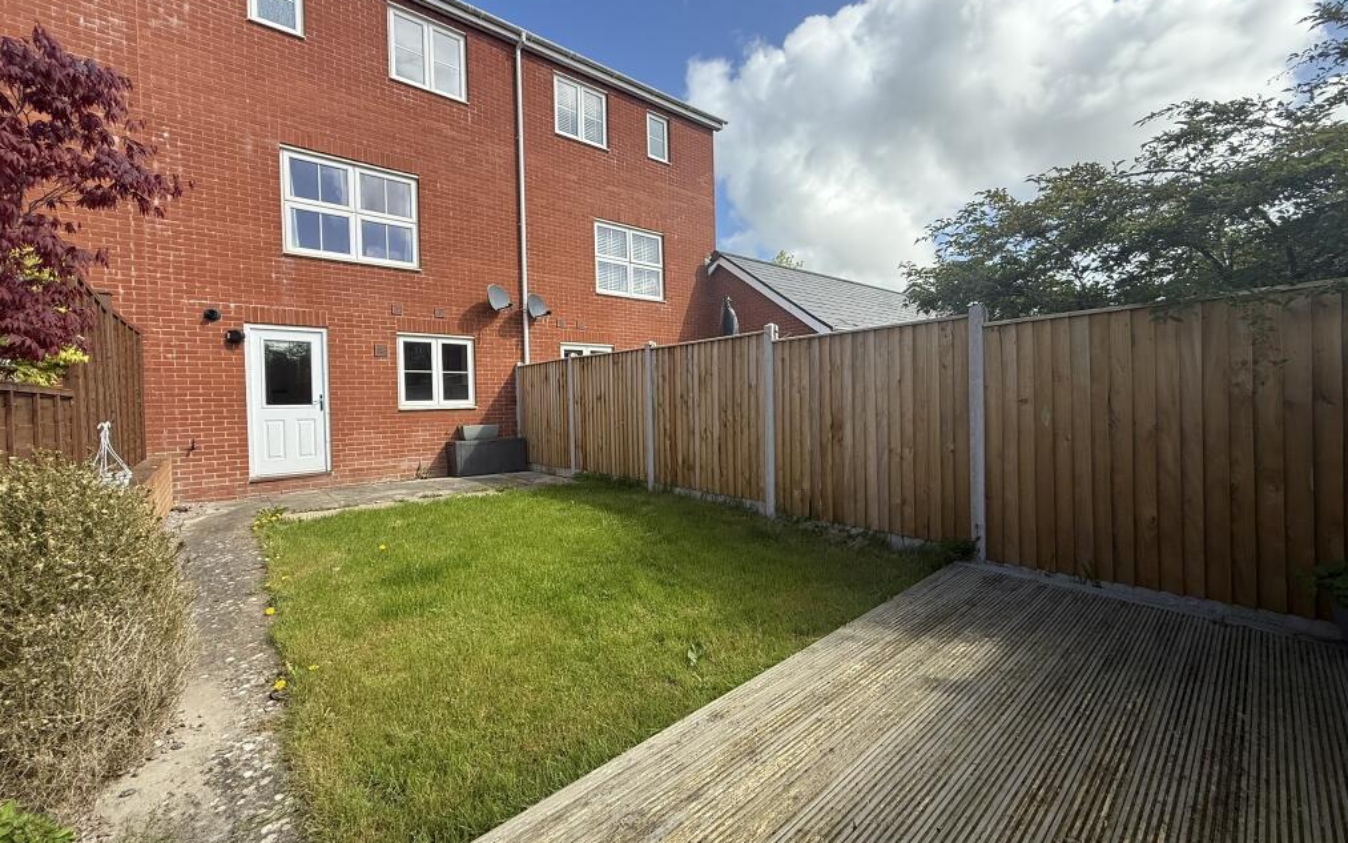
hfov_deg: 101.5
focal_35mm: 15
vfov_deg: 74.8
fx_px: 551
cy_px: 409
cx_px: 679
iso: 64
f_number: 2.2
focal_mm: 2.22
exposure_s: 1/841
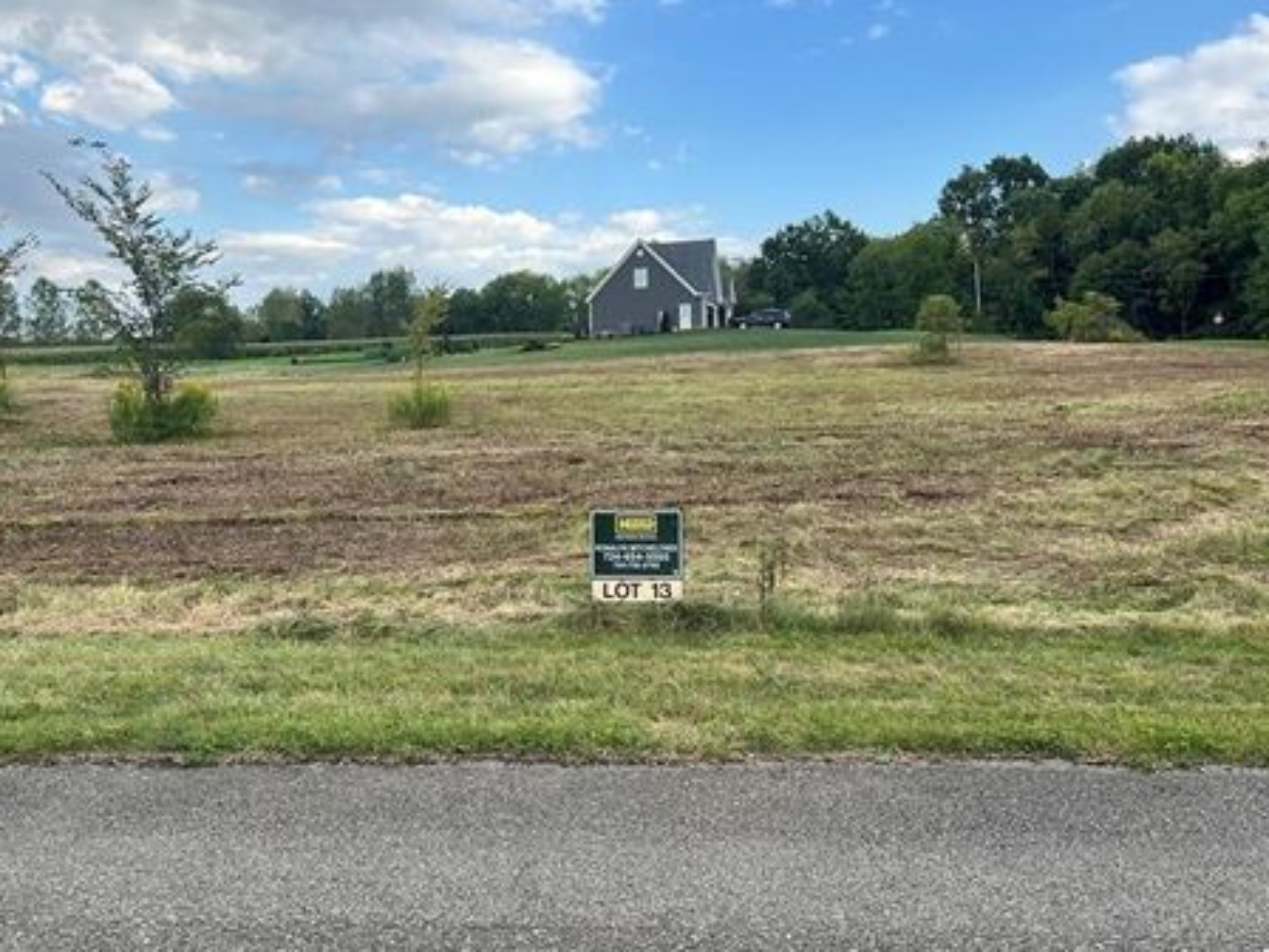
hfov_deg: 61.6
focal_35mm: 29
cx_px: 592
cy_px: 480
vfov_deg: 48.2
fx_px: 1063
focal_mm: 5.7
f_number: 1.5
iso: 50
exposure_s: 1/1058
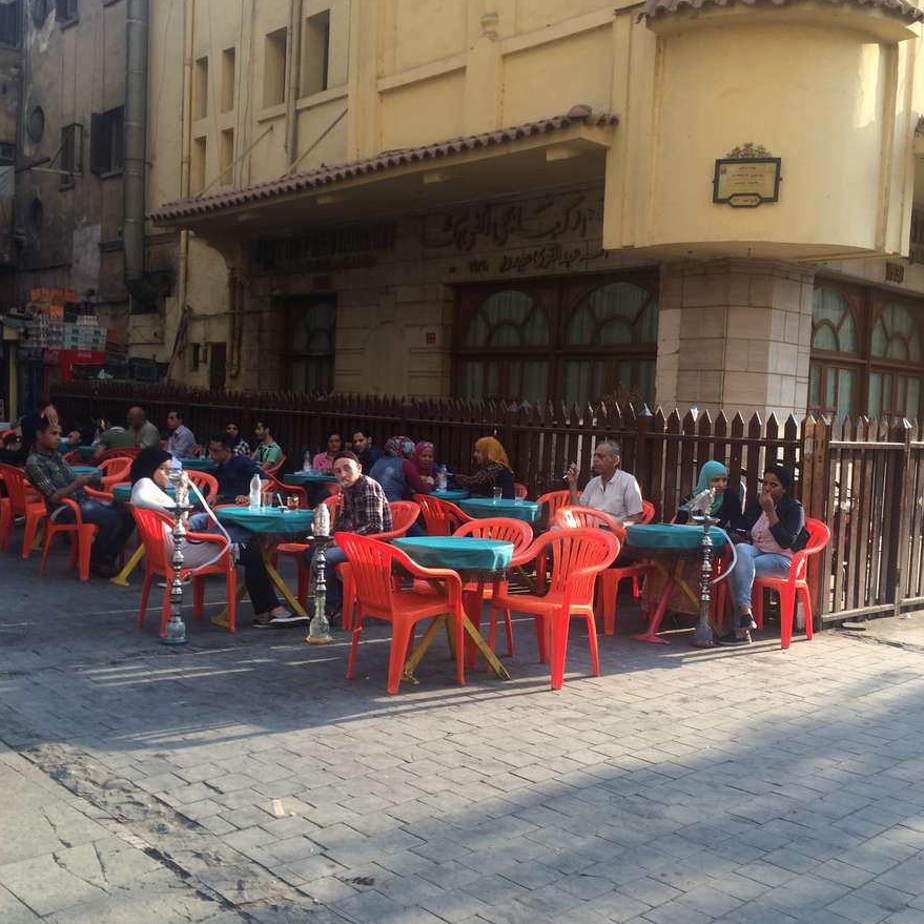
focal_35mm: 35
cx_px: 520
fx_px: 1057
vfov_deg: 47.2
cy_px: 463
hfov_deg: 47.1
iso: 32
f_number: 2.2
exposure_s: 1/261
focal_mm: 4.15
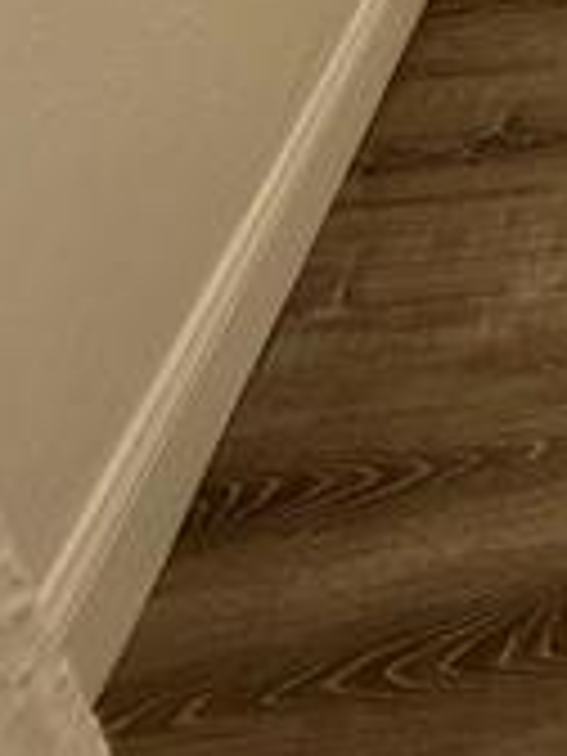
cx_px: 972
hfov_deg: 21.3
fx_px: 1092
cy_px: -333
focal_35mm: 50
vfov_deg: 28.0
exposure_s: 1/60
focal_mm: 2.22
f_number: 2.2
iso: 200
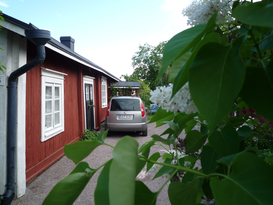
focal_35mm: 25
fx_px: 197
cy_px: 102
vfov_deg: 54.9
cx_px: 136
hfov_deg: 69.4
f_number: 2.8
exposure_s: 1/400
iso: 100
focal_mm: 4.4
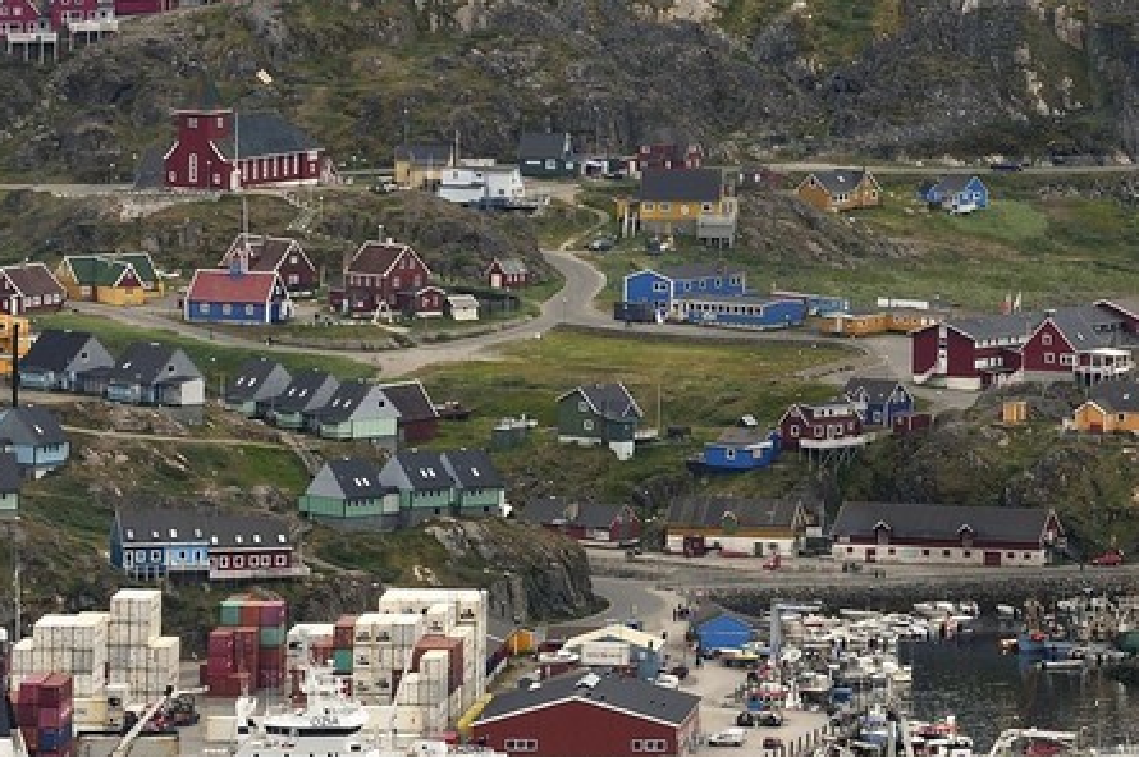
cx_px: 1589
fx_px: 18178
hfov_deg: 3.6
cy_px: -260
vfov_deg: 2.4
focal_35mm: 575
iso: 400
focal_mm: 160
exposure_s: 1/500
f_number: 9
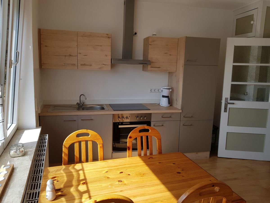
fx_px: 203
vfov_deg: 53.1
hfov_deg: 67.3
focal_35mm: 26
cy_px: 102
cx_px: 135
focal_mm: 4.2
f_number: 1.7
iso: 40
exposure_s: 1/626
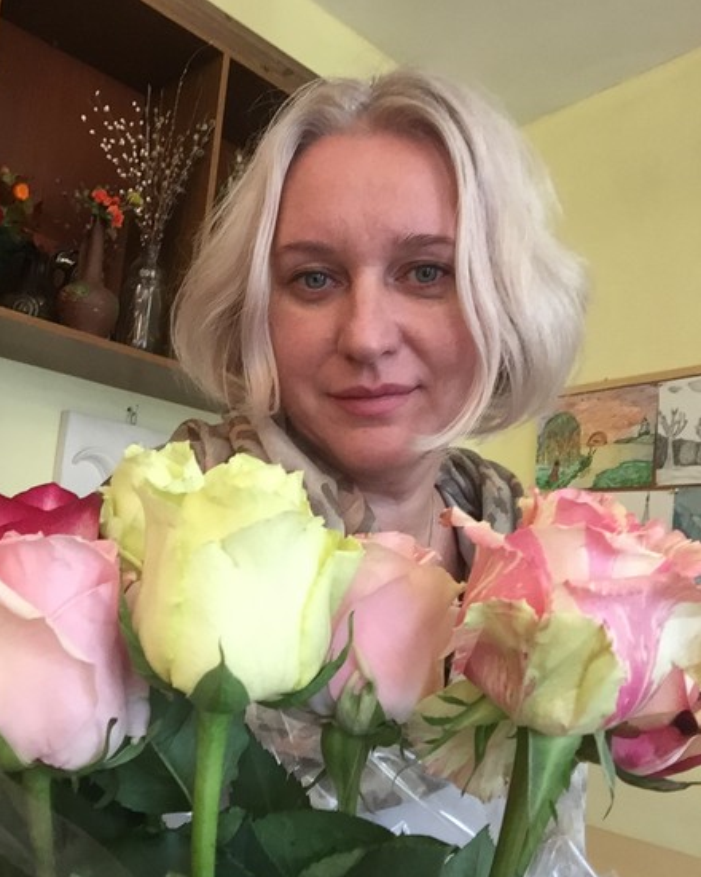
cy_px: 475
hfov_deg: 44.5
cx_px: 346
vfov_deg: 54.2
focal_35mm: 33
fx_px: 856
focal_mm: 2.65
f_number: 2.2
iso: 125
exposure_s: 1/33
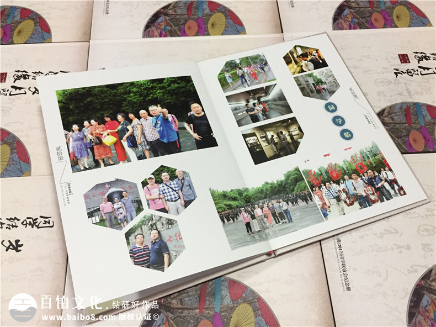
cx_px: 218
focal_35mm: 29
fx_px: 365
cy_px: 164
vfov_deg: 48.2
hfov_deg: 61.7
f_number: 2.2
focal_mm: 4.15
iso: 200
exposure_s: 1/33
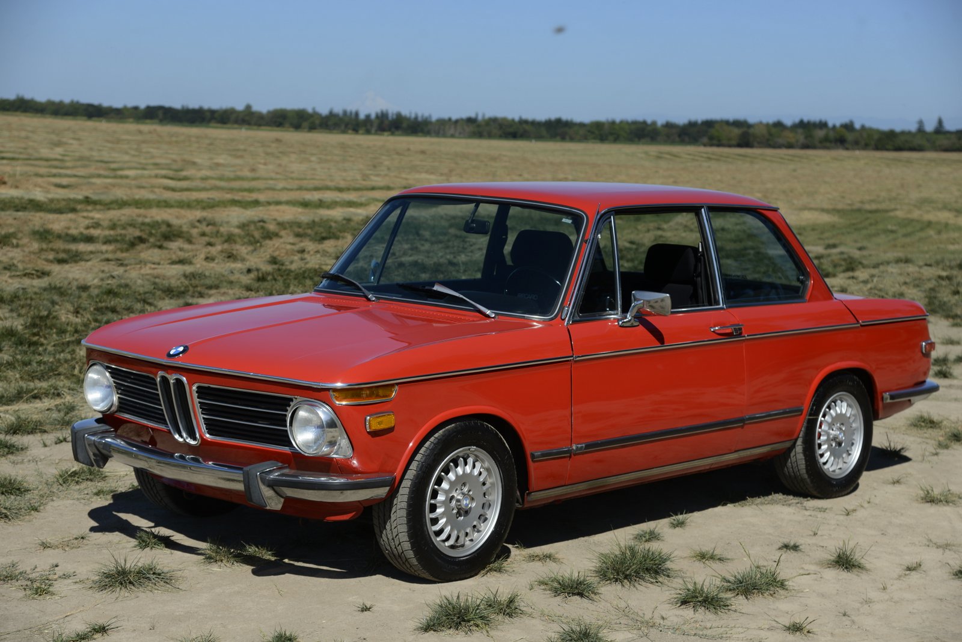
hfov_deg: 30.5
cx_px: 481
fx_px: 1764
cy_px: 321
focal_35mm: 66
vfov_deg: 20.6
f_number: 6.3
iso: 125
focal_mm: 66
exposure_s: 1/800
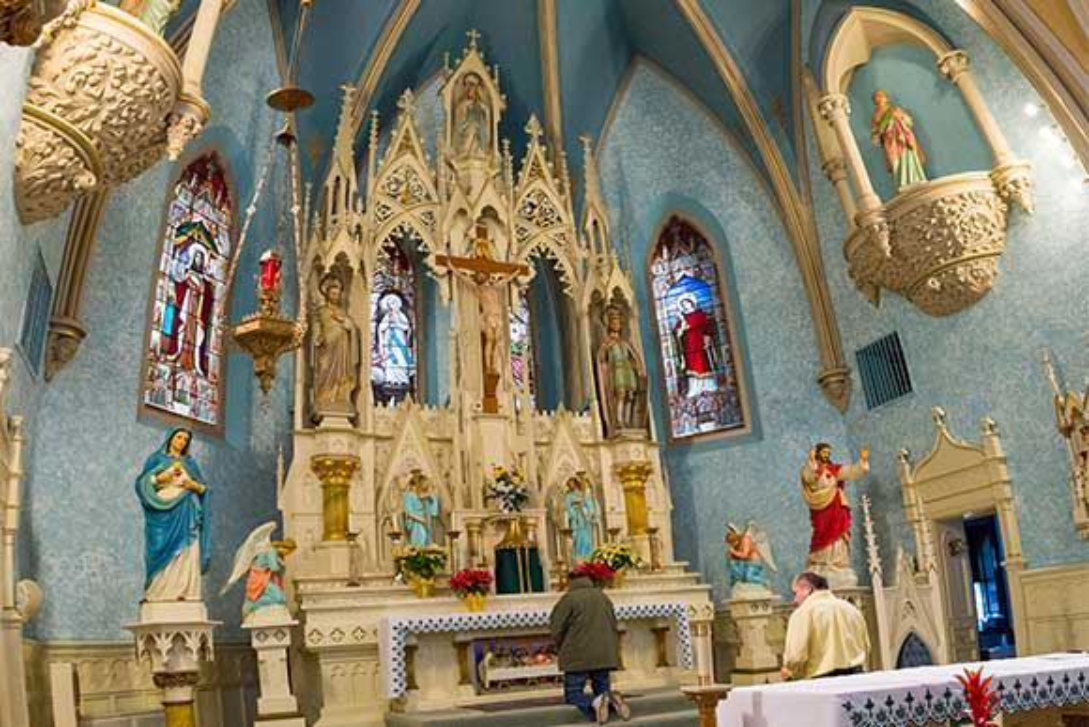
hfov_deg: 73.7
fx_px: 726
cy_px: 364
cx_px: 544
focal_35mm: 24
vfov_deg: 53.2
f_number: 5.6
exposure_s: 1/180
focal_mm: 24
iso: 3200
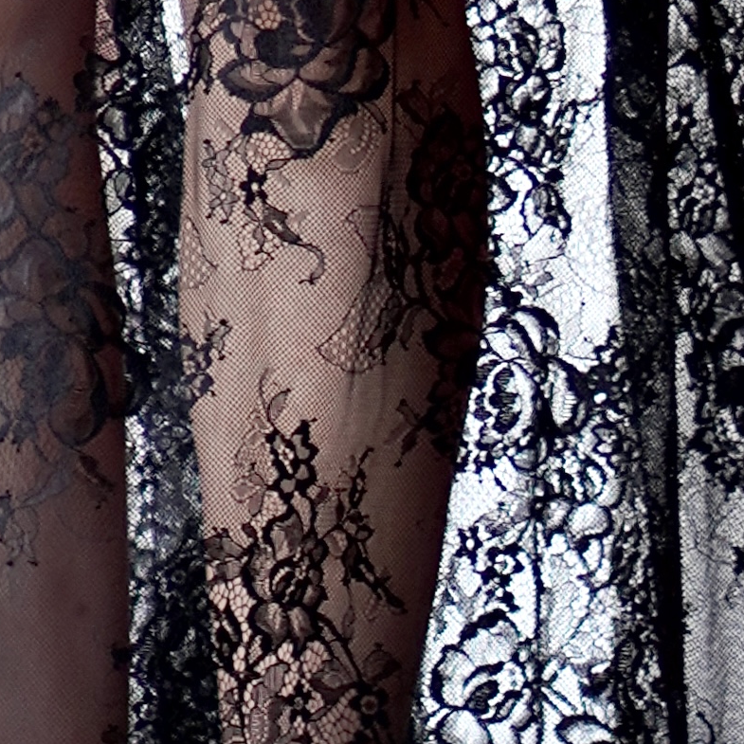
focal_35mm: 809
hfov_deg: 2.2
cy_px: -1391
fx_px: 19676
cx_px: 279
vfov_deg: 2.1
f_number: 1.8
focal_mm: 85
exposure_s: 1/1250
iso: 100
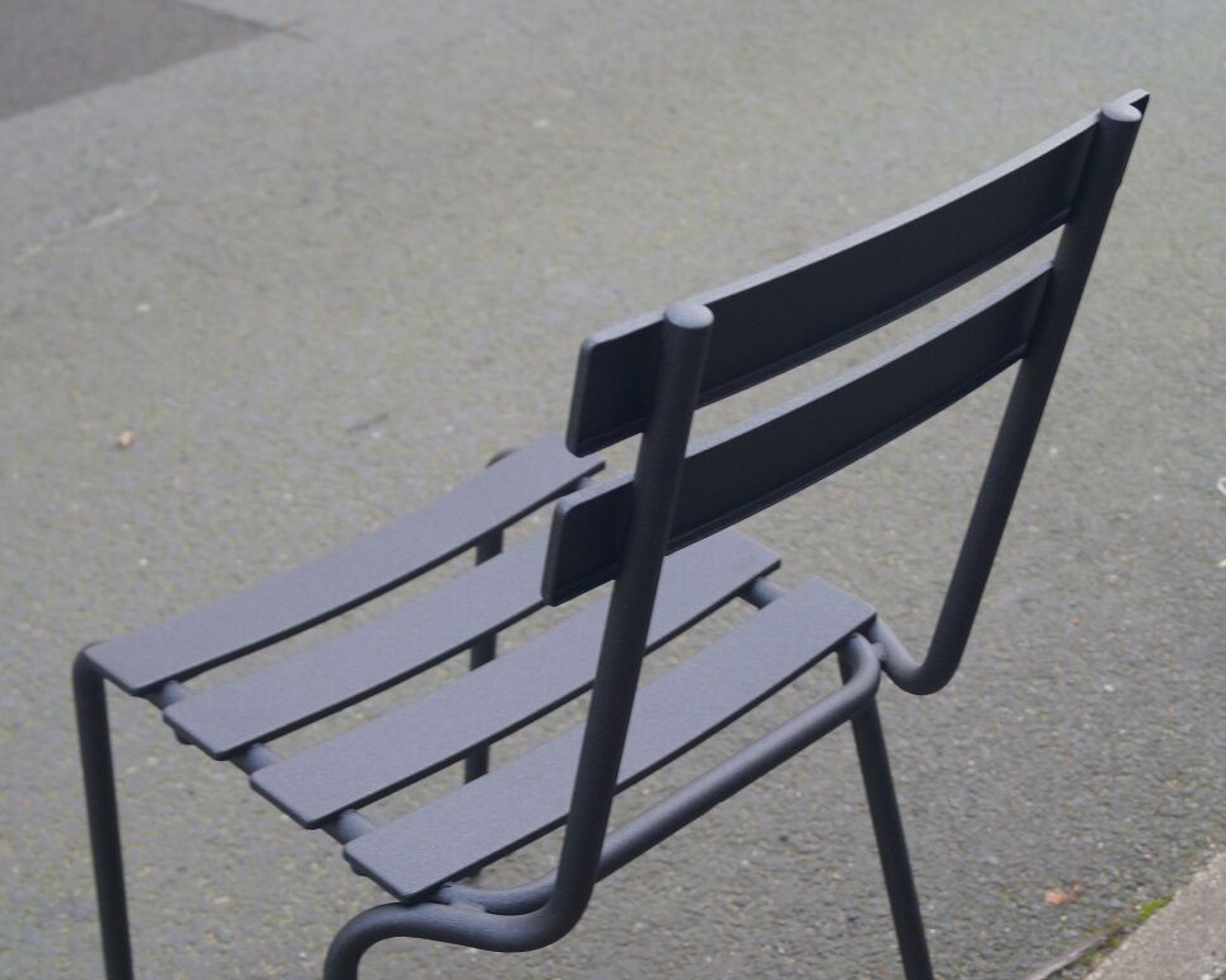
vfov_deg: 26.8
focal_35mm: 56
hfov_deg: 33.6
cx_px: 623
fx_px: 2032
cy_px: 727
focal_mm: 26
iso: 250
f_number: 4.5
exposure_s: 1/60
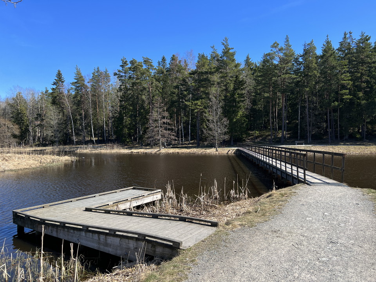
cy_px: 141
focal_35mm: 26
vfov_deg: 53.1
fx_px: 282
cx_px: 188
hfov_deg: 67.3
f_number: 1.5
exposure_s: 1/1972
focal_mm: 5.7
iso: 50
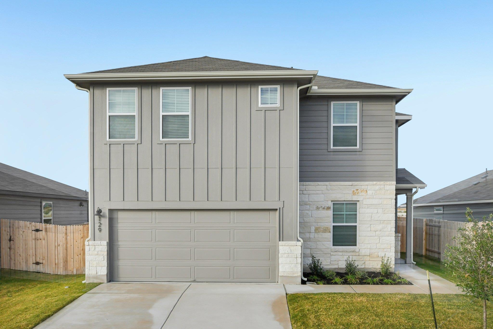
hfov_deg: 61.9
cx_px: 246
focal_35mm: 30
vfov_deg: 43.6
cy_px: 164
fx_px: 411
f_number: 8
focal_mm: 20
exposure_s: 1/1250
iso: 400
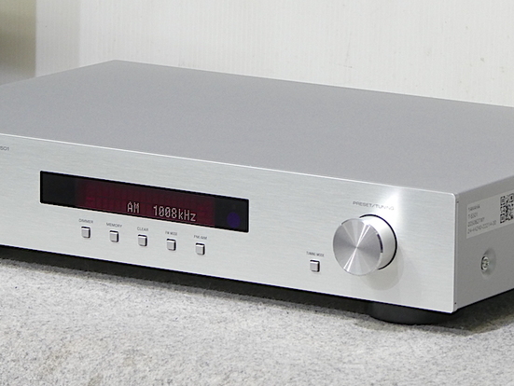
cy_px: 155
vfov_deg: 6.3
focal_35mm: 235
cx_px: 261
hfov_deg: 8.4
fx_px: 3492
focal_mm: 24.2
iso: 200
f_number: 5.3
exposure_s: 1/6
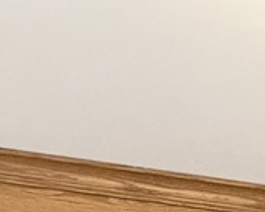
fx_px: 910
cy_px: 650
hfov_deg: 16.5
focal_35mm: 116
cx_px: 173
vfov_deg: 9.8
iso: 640
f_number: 2.2
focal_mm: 2.22
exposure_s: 1/60
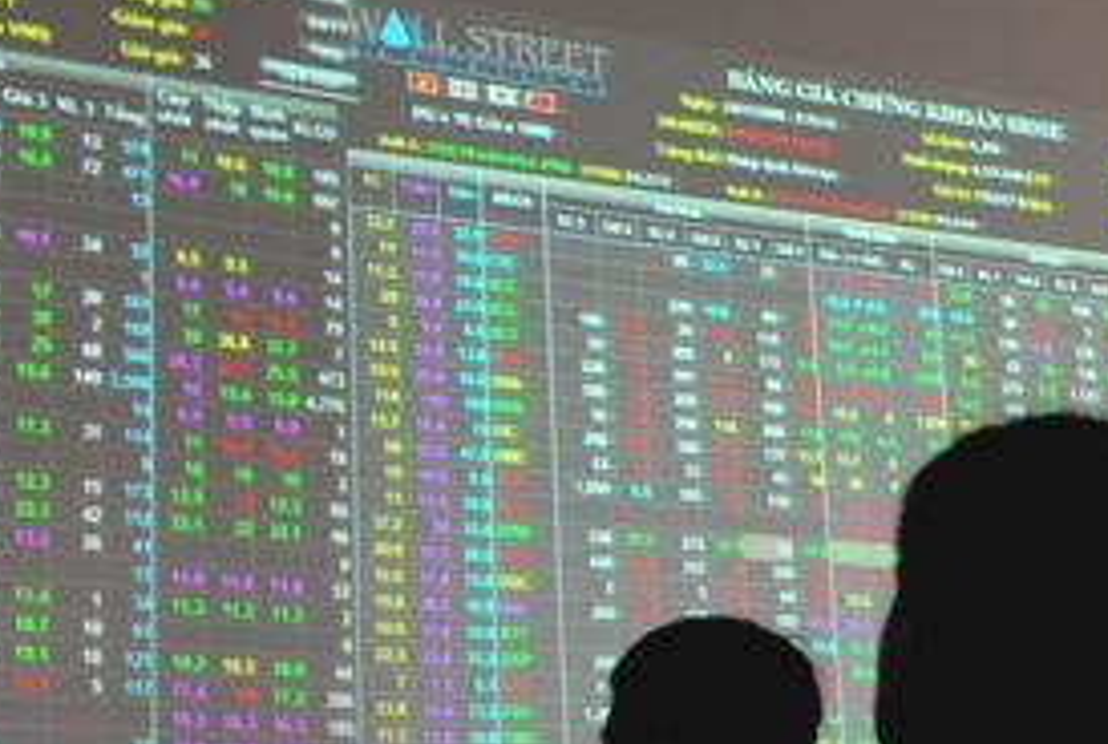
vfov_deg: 18.4
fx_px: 2283
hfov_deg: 27.2
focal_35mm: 74
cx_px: 467
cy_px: 548
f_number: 4.5
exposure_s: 1/30
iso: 800
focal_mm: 32
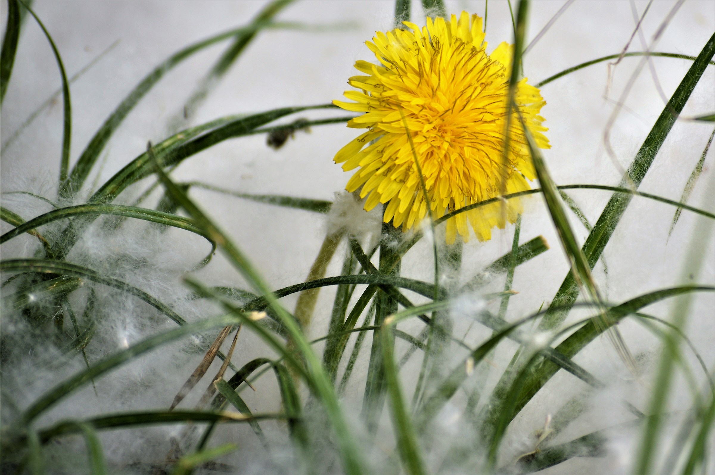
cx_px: 358
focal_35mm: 183
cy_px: 238
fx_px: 3631
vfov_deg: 7.5
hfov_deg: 11.2
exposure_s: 1/250
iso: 100
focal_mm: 122
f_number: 5.6
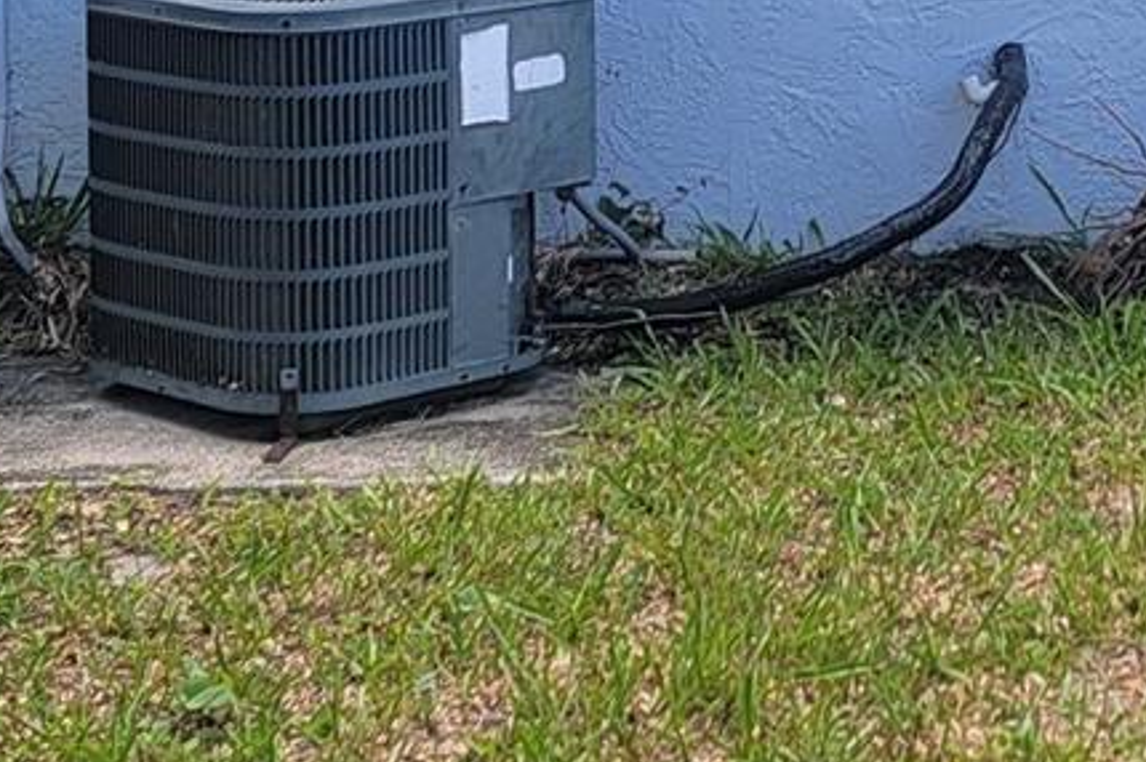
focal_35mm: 119
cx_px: 1282
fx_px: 3785
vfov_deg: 11.1
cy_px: -365
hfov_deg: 16.7
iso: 16
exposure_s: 1/160
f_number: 1.8
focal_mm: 6.7
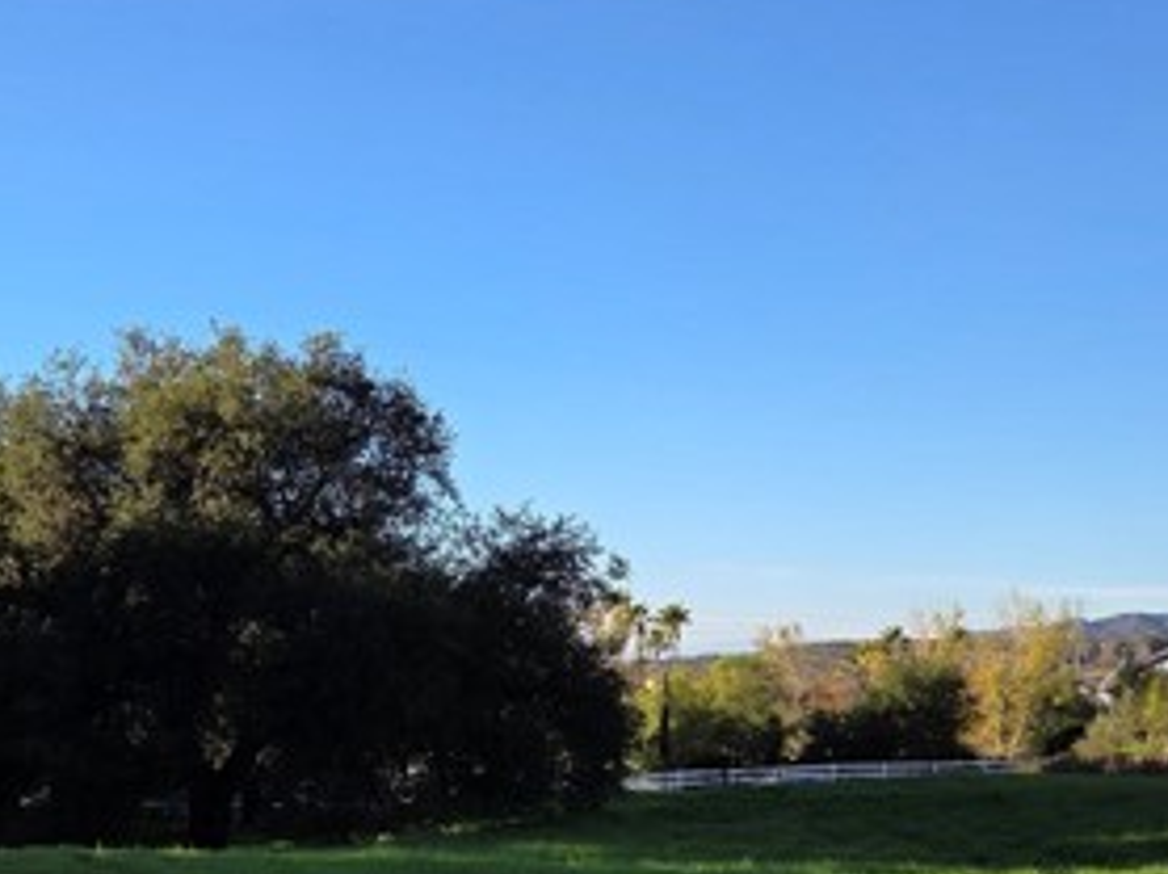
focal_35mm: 53
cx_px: 160
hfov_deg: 34.5
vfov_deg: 26.8
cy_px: 744
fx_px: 1787
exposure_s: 1/2410
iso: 80
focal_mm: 5.4
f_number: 1.8
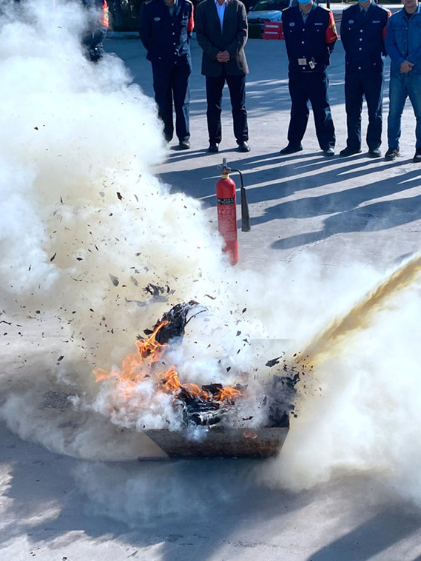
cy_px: 235
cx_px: 341
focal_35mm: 48
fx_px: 778
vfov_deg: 39.5
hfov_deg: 29.5
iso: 32
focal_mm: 4.25
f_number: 1.8
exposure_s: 1/2410
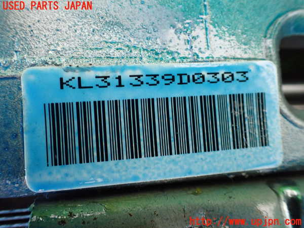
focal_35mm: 30
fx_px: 263
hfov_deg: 60.0
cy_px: 114
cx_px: 152
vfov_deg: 46.8
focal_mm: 5.4
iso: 800
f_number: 2.3
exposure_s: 1/80
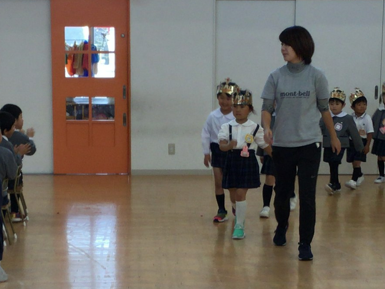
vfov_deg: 12.9
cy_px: 278
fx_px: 1268
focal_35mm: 114
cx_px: 168
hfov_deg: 17.3
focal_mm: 3.3
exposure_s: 1/42
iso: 25
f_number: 2.4
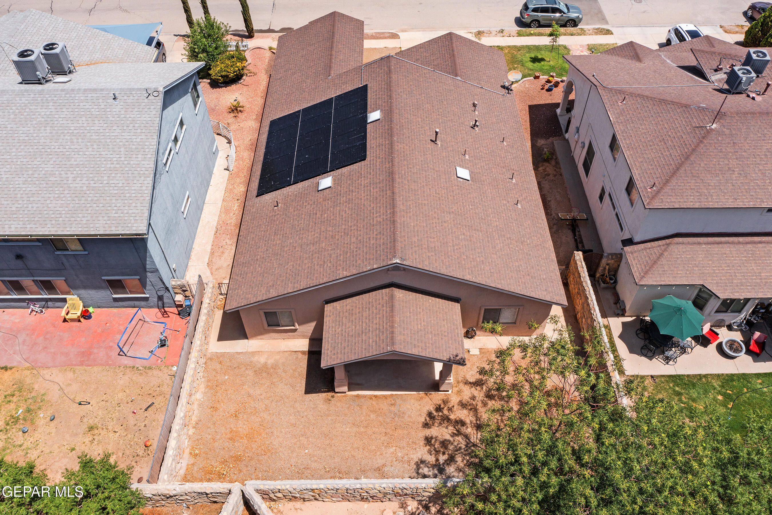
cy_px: 258
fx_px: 600
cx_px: 386
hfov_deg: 65.5
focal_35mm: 28
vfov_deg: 46.4
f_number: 6.3
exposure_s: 1/500
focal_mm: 10.26
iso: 100
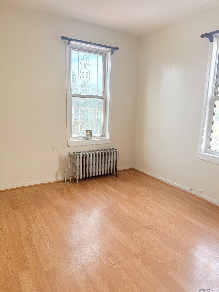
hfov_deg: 56.8
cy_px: 146
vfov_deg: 71.6
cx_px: 110
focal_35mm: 24
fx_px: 202
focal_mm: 6.76
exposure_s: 1/303
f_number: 1.78
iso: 100
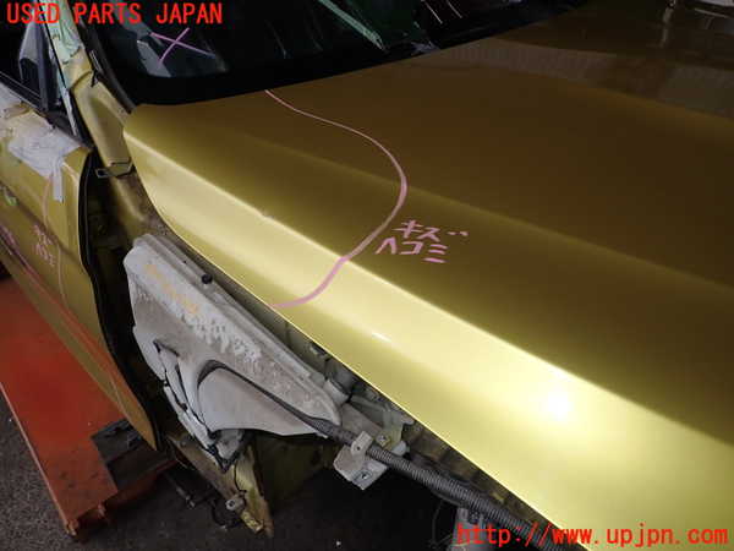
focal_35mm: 25
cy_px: 276
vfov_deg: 54.9
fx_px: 530
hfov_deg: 69.4
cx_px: 367
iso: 100
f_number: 2.8
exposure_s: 1/800
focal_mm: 4.5
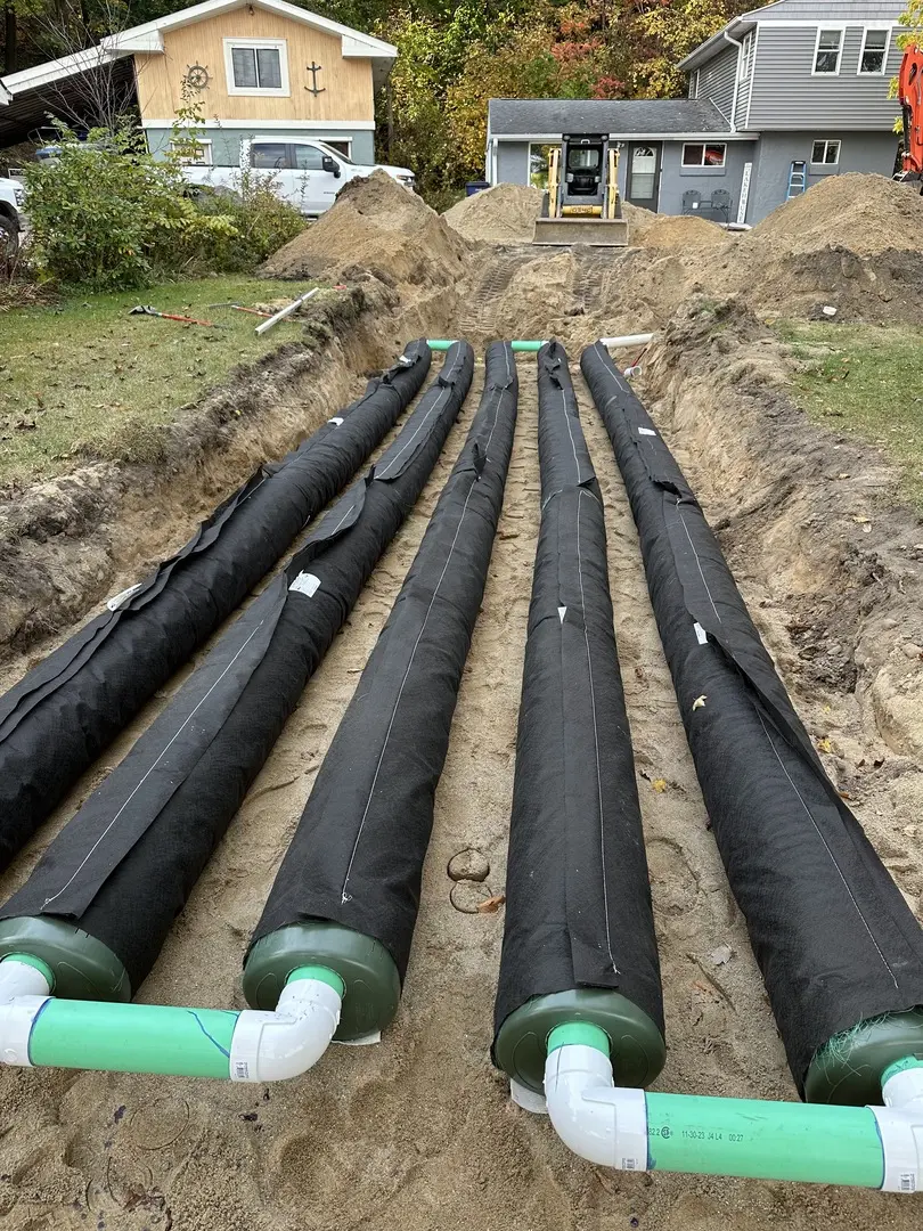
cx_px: 462
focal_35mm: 24
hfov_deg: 56.8
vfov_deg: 71.6
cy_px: 616
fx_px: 853
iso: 80
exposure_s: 1/387
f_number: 1.8
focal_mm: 6.9
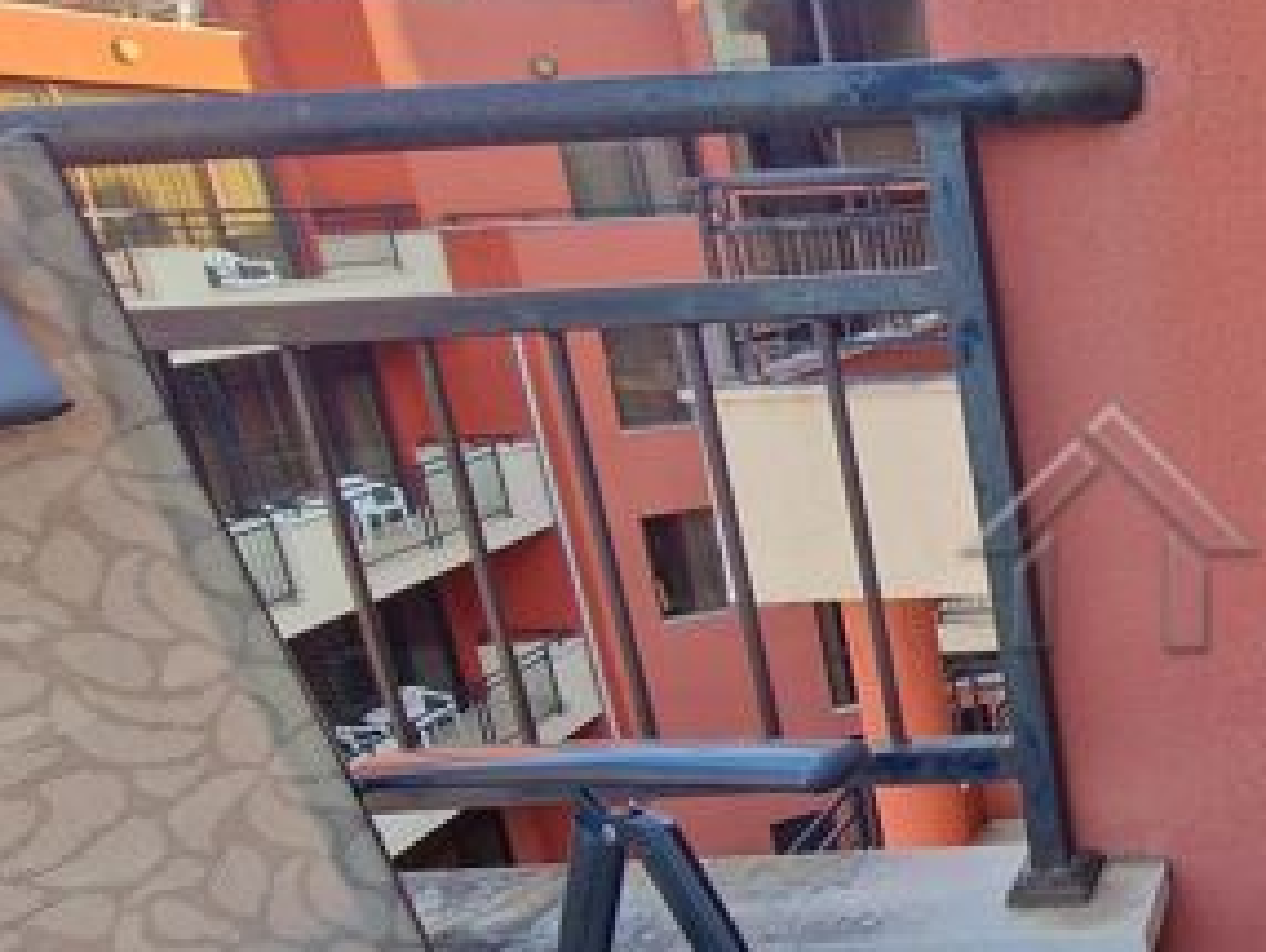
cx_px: 1410
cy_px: 571
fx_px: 1171
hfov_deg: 43.3
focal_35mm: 32
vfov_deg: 44.0
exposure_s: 1/195
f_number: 2.2
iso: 50
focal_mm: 2.2
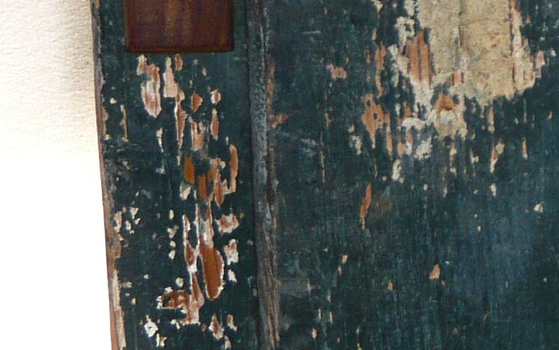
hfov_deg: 13.7
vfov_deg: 8.7
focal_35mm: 148
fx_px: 2255
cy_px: -126
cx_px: 700
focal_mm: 5.5
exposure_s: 1/200
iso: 100
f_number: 3.1
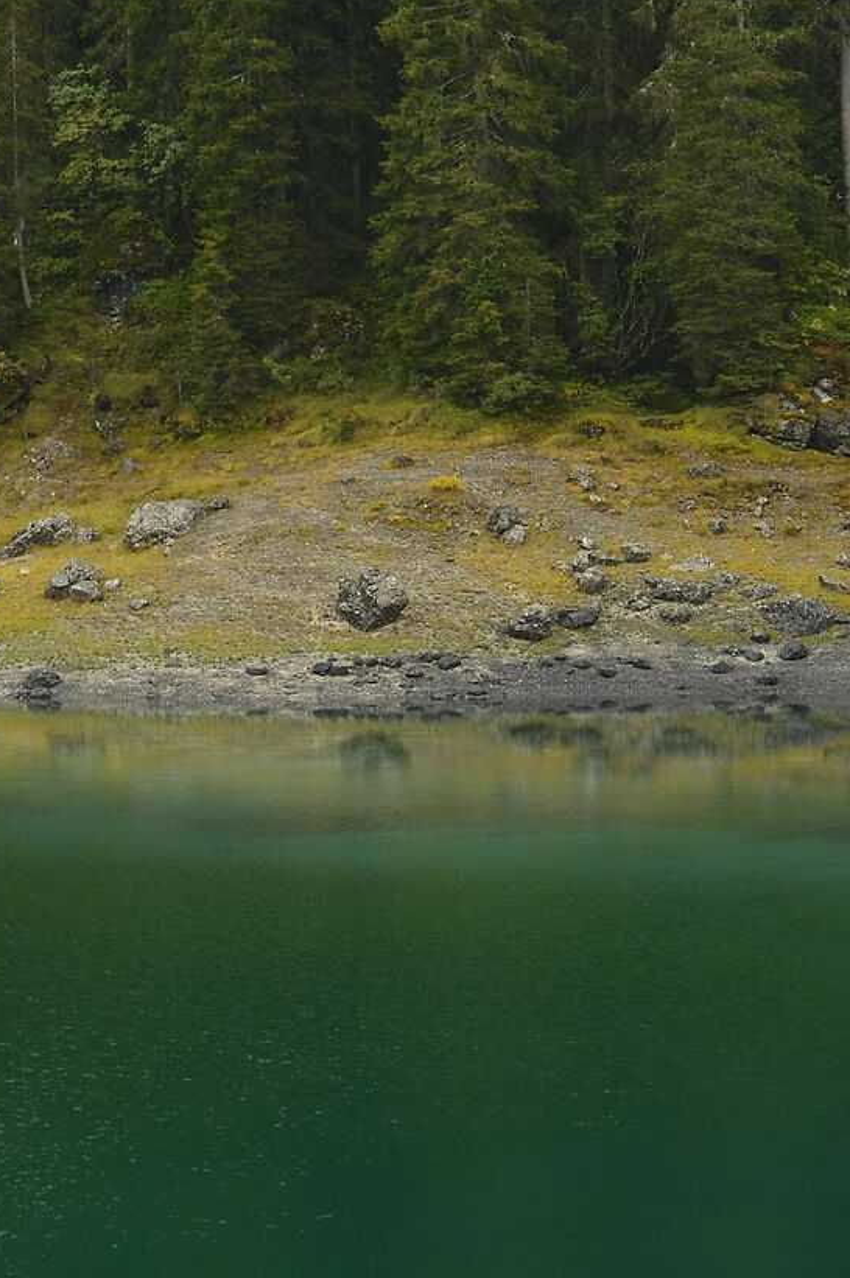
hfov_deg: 12.0
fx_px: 4044
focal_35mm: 114
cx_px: 300
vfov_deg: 17.3
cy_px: -165
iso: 200
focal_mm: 26
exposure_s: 1/400
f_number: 4.5
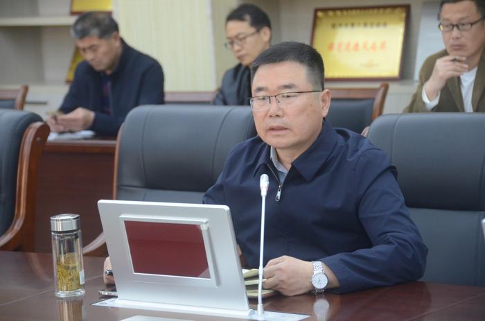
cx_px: 242
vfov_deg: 9.6
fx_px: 1915
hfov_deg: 14.4
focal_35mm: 142
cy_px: 160
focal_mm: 95
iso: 2000
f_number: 5.3
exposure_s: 1/320
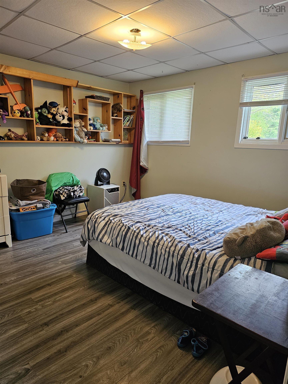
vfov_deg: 73.9
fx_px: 255
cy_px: 192
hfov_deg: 58.9
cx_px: 144
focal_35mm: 23
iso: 320
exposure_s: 1/120
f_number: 1.7
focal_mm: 6.3
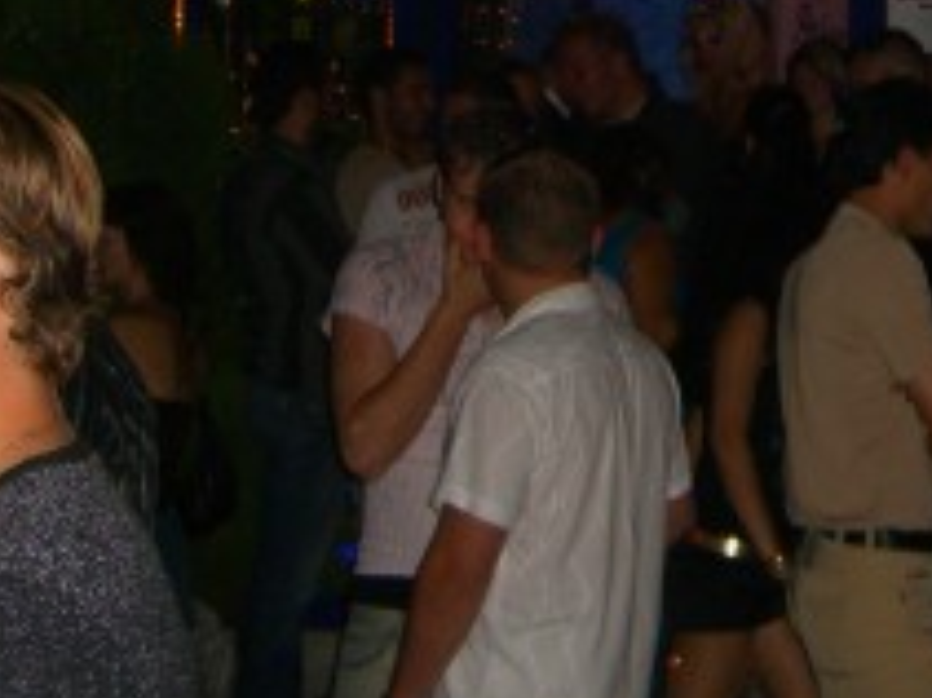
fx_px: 2906
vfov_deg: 13.4
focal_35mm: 108
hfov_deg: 17.9
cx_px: 870
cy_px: -88
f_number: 2.8
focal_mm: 7.9
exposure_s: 1/60
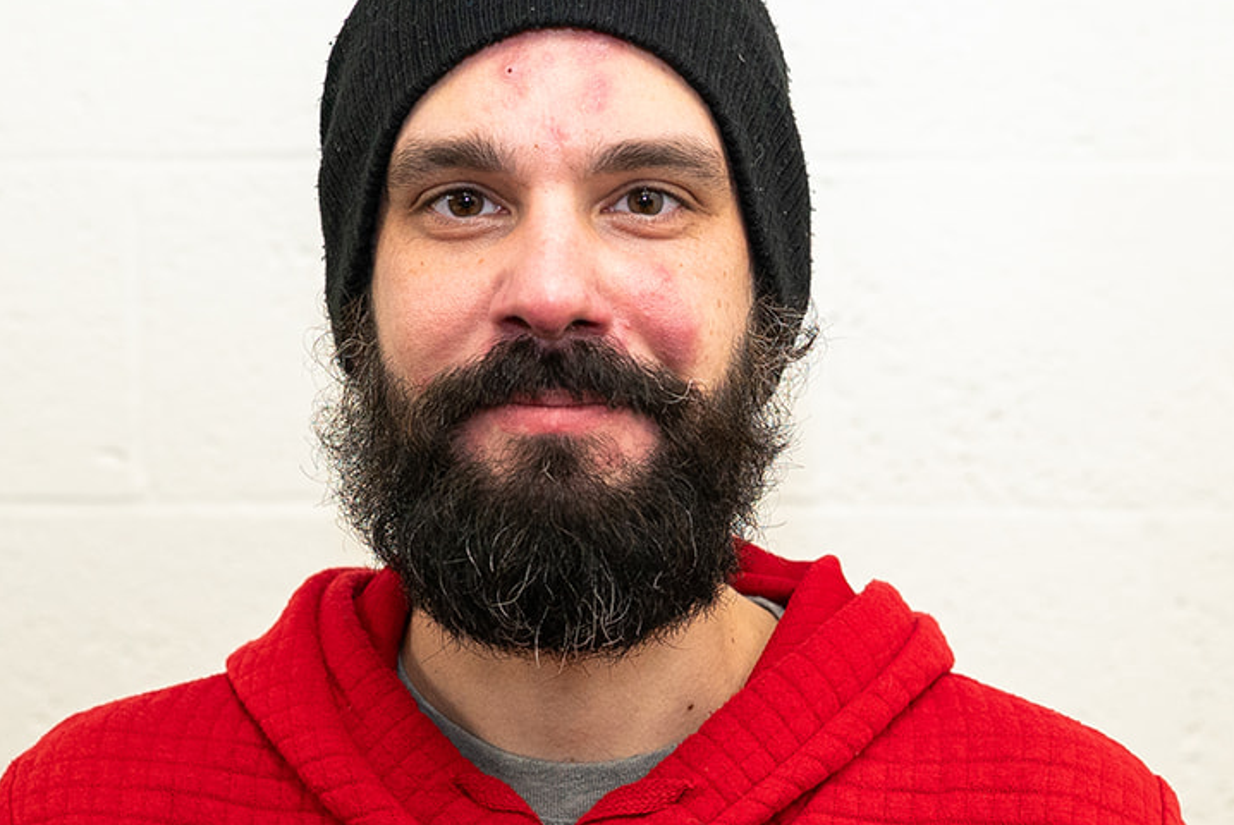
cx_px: 614
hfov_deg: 26.0
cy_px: 649
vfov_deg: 17.4
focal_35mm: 78
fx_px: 2676
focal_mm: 35
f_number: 3.2
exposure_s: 1/125
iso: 2000
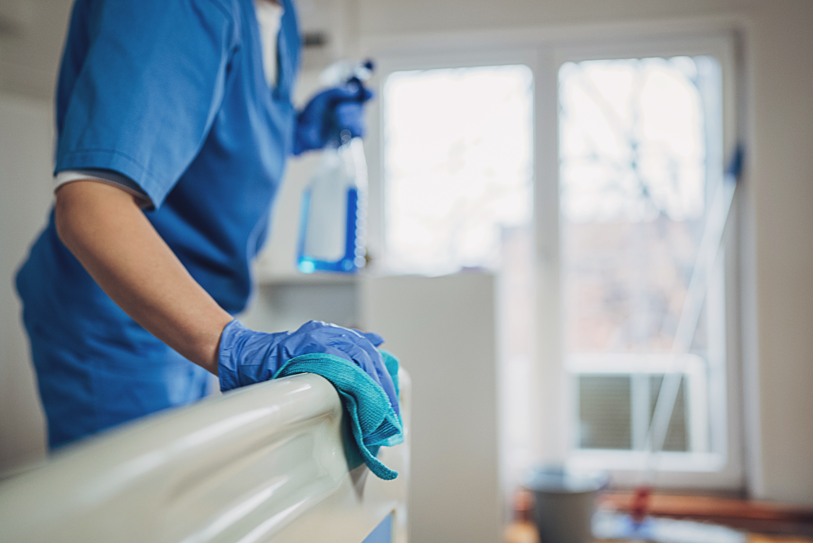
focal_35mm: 35
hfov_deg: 54.4
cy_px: 272
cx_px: 406
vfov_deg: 37.9
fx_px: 791
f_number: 1.8
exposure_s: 1/320
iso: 500
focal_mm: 35
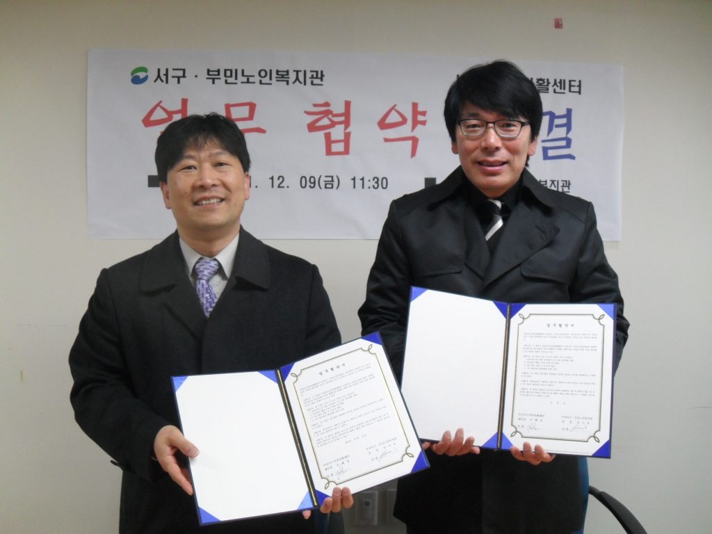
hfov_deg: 52.6
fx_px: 720
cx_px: 356
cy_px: 267
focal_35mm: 35
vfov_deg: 40.7
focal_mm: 6.2
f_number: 2.8
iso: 200
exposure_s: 1/30
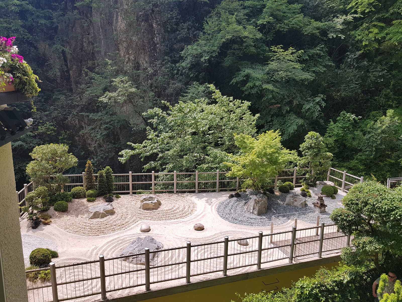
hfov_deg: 67.3
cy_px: 151
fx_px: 302
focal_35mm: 26
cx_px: 201
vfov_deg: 53.1
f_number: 1.7
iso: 50
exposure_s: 1/1456
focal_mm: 4.2
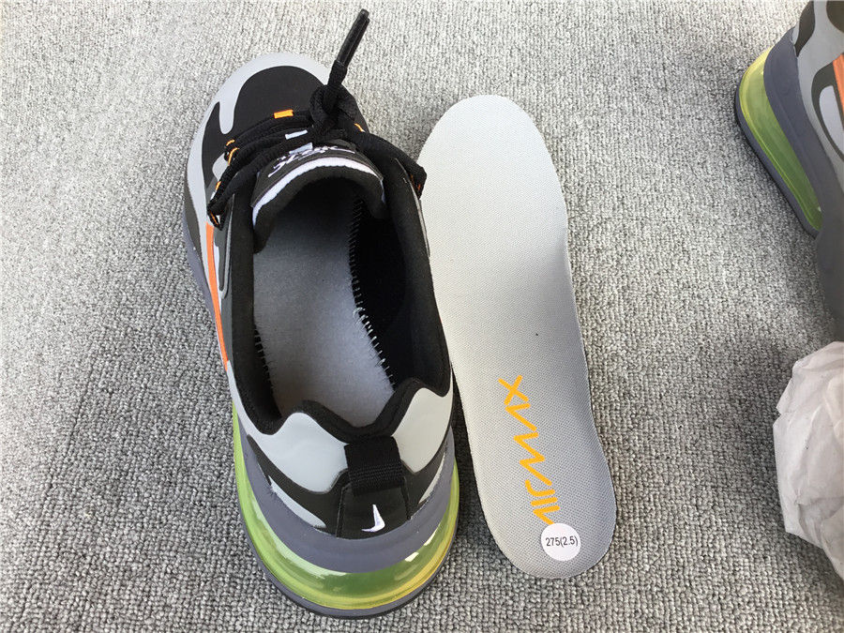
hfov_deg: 58.4
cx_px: 422
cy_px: 316
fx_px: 756
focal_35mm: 31
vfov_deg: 45.4
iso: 25
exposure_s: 1/100
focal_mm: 3.3
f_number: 2.4
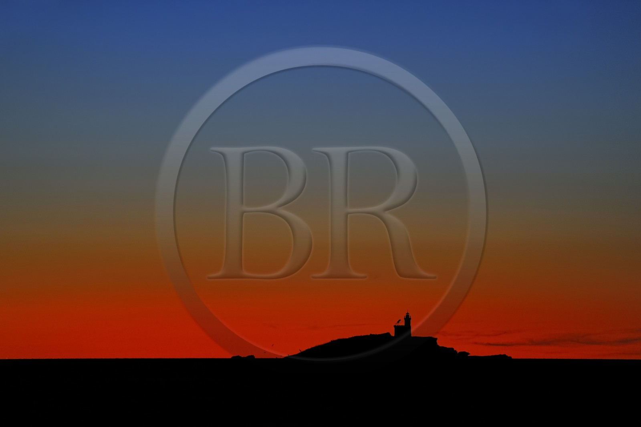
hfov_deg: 10.3
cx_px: 320
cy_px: 214
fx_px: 3560
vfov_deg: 6.9
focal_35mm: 200
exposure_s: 1/60
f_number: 2.8
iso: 800
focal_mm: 200
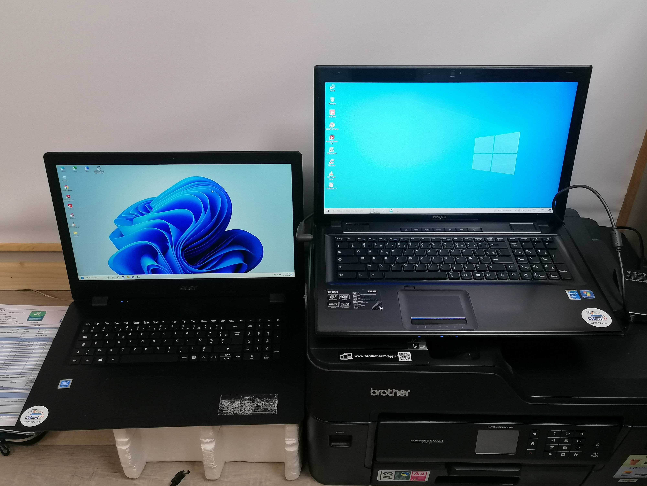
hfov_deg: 51.4
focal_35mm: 36
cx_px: 324
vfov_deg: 39.7
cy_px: 243
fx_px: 673
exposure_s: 1/50
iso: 160
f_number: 1.8
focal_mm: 4.75
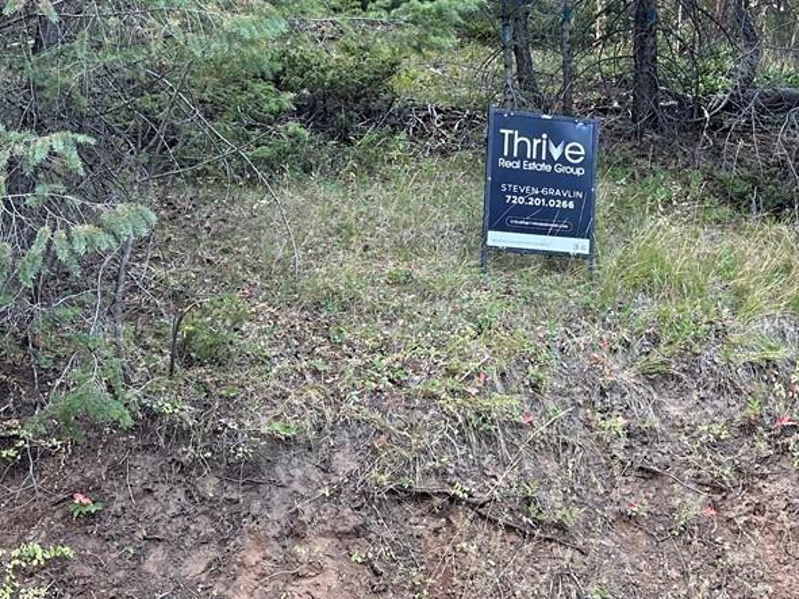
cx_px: 476
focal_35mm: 65
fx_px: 1500
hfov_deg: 29.8
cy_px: 260
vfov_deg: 22.6
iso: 125
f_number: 1.78
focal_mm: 6.86
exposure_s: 1/121
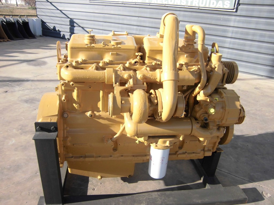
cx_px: 137
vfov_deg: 53.1
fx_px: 206
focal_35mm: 26
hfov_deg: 67.3
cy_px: 102
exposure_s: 1/640
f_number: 2.8
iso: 100
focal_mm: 4.7
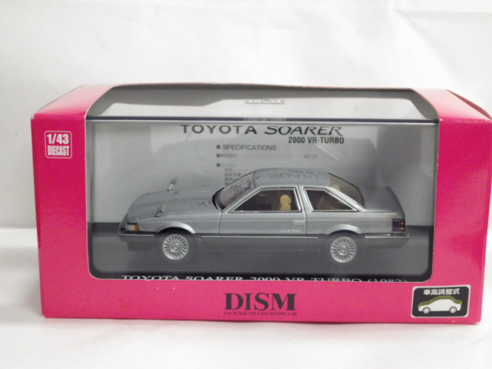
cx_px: 246
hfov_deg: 32.7
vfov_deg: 24.8
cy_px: 184
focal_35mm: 59
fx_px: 839
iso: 800
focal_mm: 10.7
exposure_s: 1/50
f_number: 4
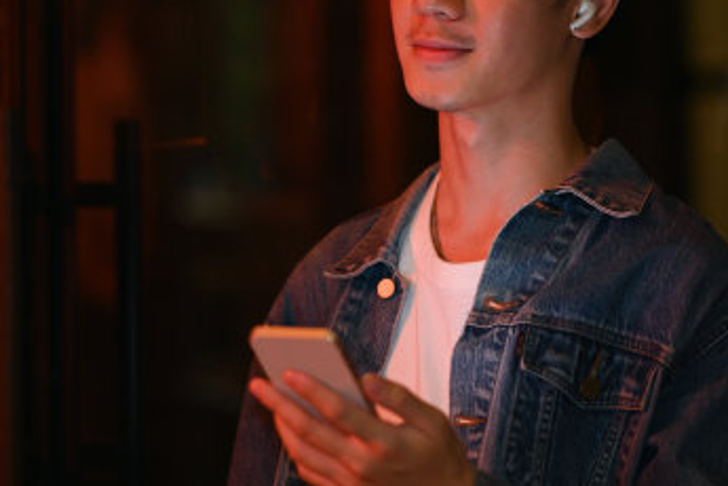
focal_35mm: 151
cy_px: 184
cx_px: 376
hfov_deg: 13.6
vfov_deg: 9.1
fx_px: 3053
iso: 400
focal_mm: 85
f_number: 1.8
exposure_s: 1/60
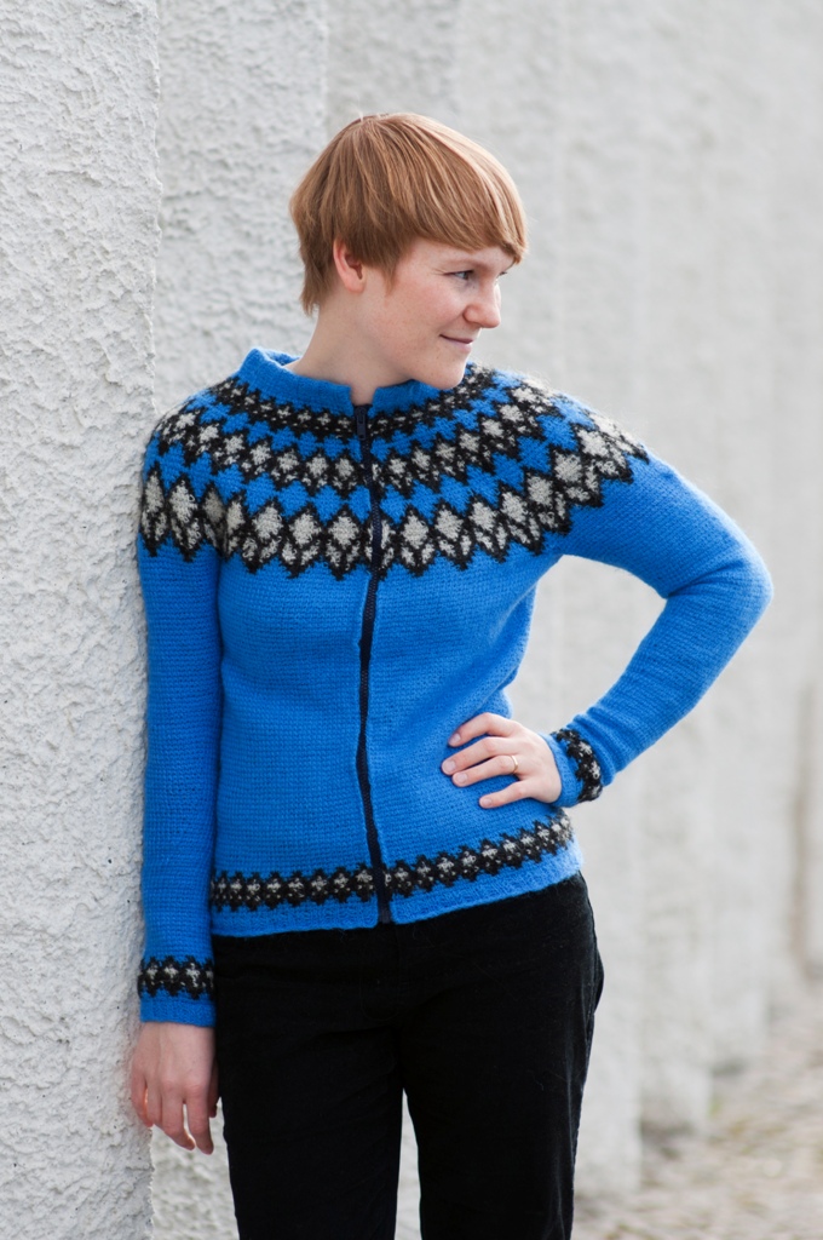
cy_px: 620
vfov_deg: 16.1
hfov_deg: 10.7
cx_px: 412
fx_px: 4384
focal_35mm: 128
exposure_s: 1/1600
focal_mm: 85
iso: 200
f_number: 2
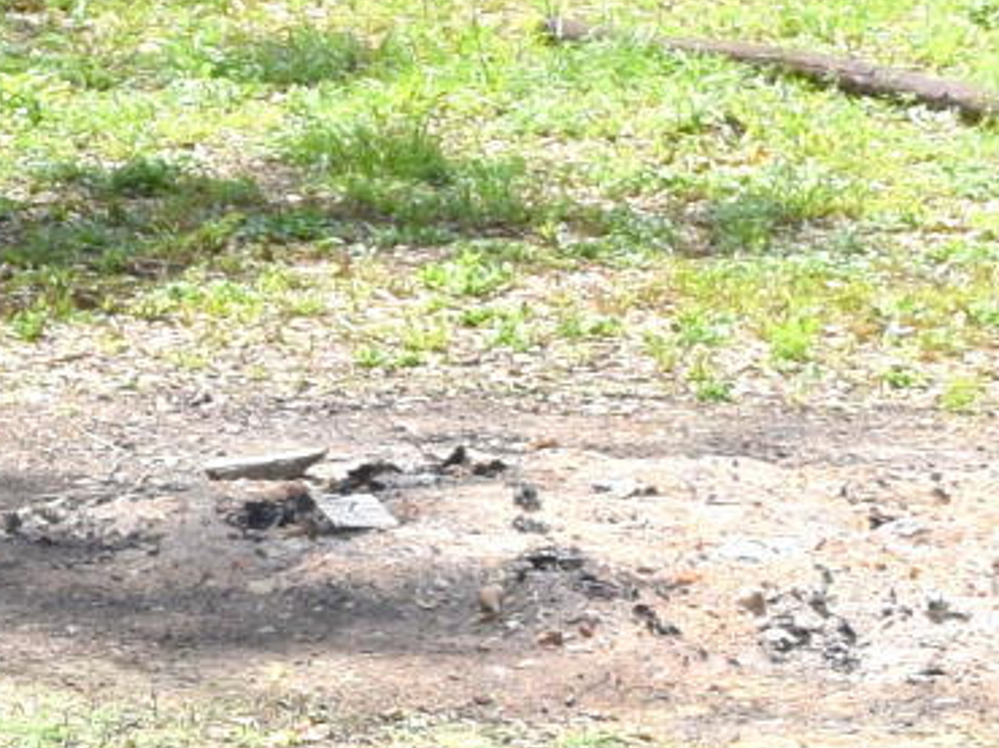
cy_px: -967
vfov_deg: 4.0
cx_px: -481
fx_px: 10466
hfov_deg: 5.4
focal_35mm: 363
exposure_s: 1/200
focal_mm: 31
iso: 100
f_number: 9
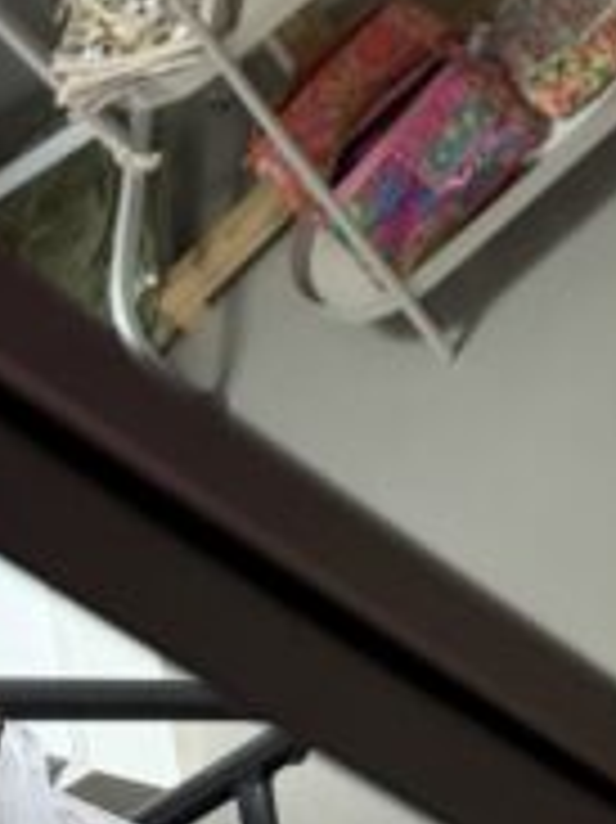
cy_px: -964
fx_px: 2494
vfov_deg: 14.5
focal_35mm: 105
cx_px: 877
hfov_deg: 13.4
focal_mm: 6.76
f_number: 1.78
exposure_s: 1/91
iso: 200
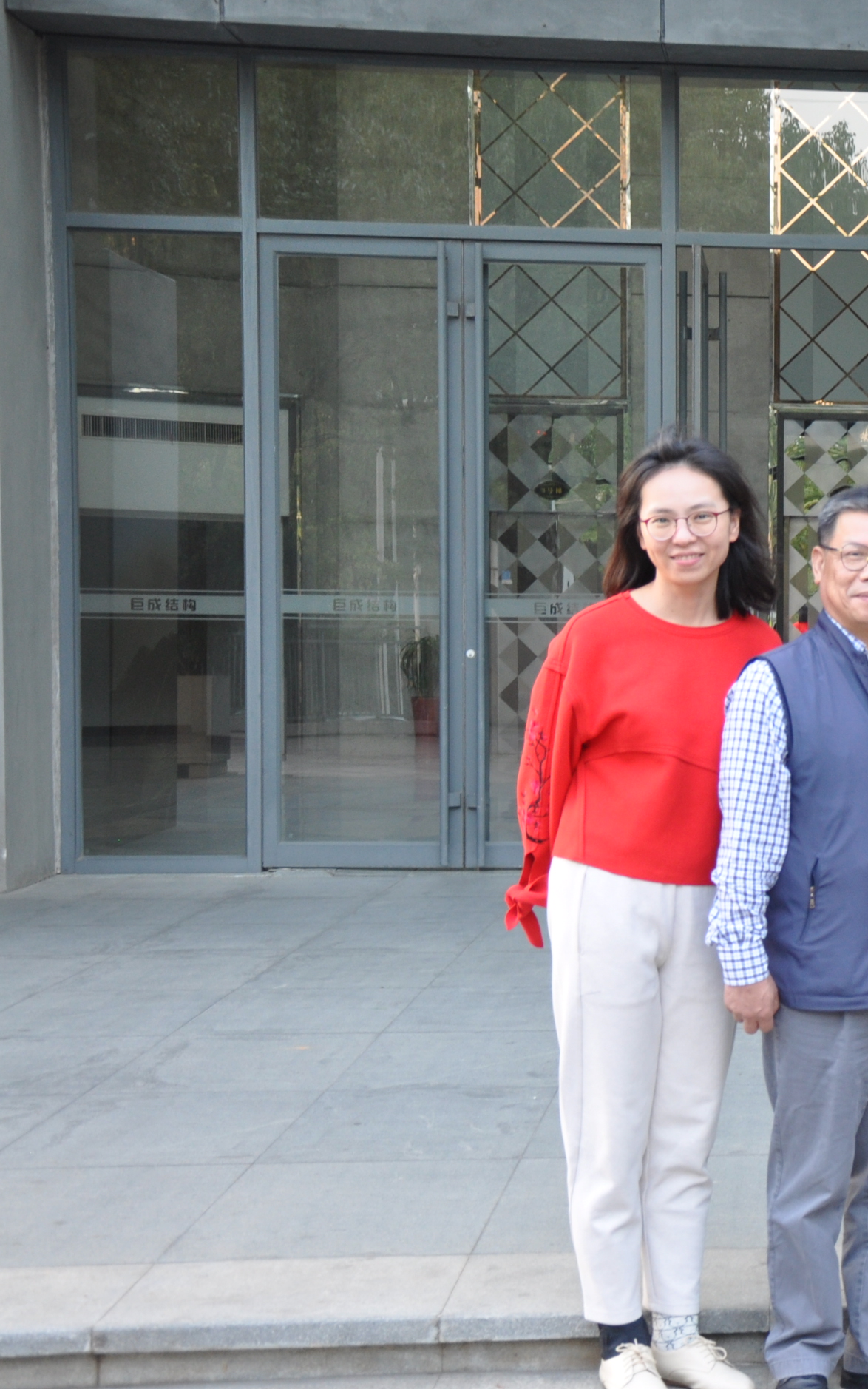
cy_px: 741
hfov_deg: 17.9
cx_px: 1142
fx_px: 2573
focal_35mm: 68
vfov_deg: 30.2
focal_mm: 26
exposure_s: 1/25
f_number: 5
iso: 400
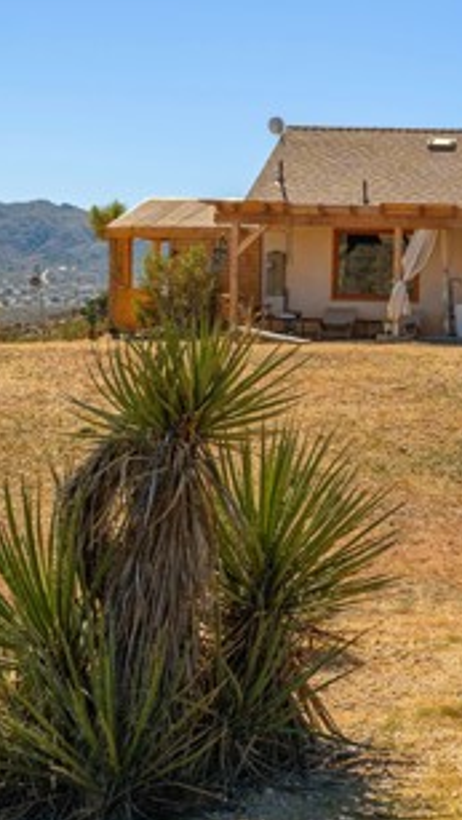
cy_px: 330
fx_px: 1566
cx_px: 628
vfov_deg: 29.3
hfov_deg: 15.8
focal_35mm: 72
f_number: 4
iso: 100
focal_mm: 33
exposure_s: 1/800
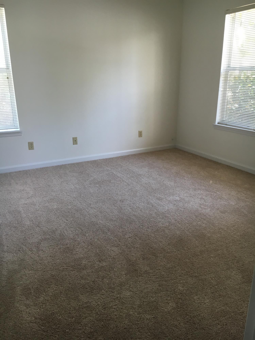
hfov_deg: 48.2
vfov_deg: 61.7
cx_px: 128
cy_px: 170
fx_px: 285
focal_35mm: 29
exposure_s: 1/30
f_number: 2.2
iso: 50
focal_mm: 4.15
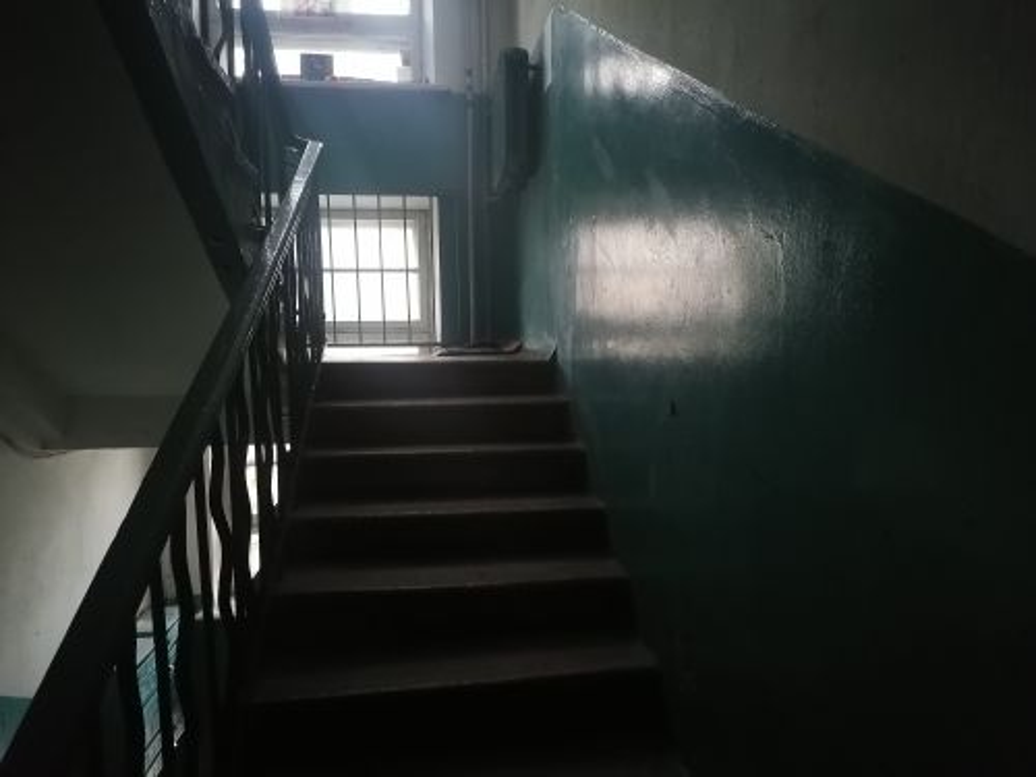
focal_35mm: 27
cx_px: 518
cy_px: 388
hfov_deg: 65.3
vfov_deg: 51.4
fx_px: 808
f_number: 1.8
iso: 1600
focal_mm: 5.3
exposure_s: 1/25
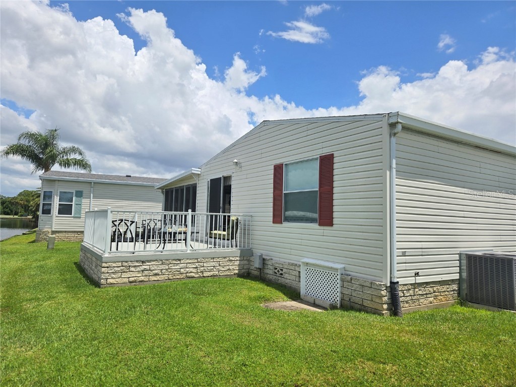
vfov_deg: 58.9
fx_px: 343
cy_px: 194
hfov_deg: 73.9
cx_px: 258
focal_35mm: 23
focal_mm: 5.4
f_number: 1.8
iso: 25
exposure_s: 1/2760
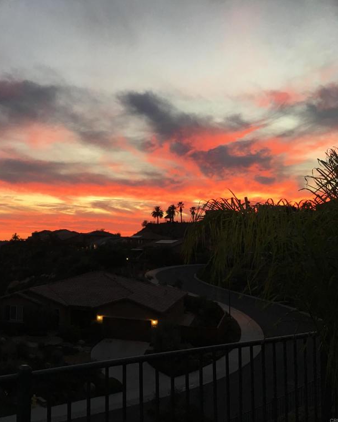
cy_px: 211
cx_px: 64
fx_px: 475
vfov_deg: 47.9
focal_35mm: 38
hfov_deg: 37.6
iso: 25
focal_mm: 4.15
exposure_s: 1/30
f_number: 2.2
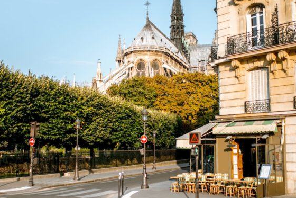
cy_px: 89
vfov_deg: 28.1
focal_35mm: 48
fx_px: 395
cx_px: 143
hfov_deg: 41.1
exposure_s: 1/8000
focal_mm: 35
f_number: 1.4
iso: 200
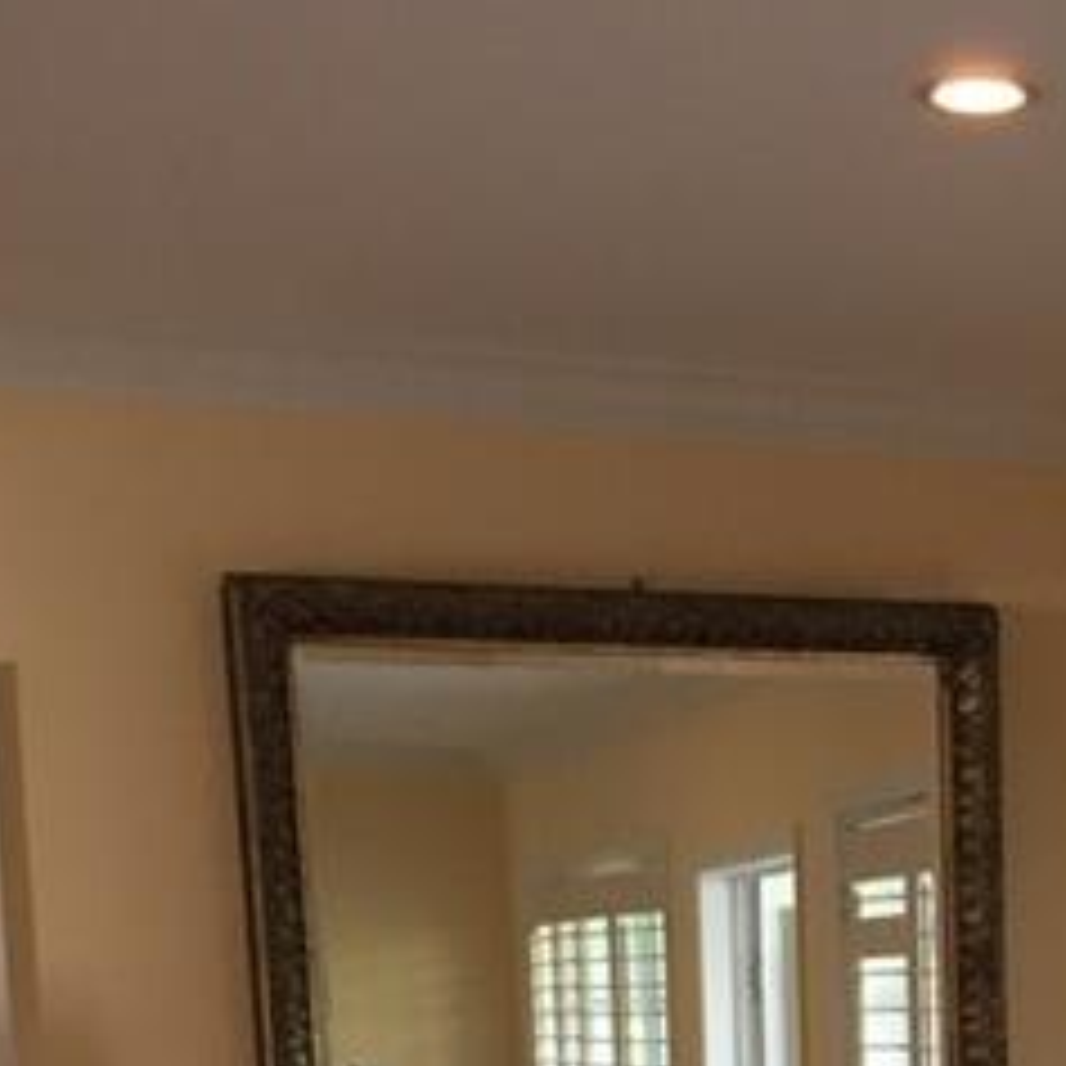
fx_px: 2892
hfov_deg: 20.3
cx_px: 1026
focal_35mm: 83
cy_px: 1610
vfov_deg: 18.5
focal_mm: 4.15
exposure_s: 1/30
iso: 32
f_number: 2.2
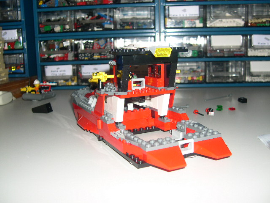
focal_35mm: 38
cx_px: 135
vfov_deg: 37.7
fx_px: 296
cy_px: 102
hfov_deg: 49.0
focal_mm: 8
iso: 100
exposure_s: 1/60
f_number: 2.8
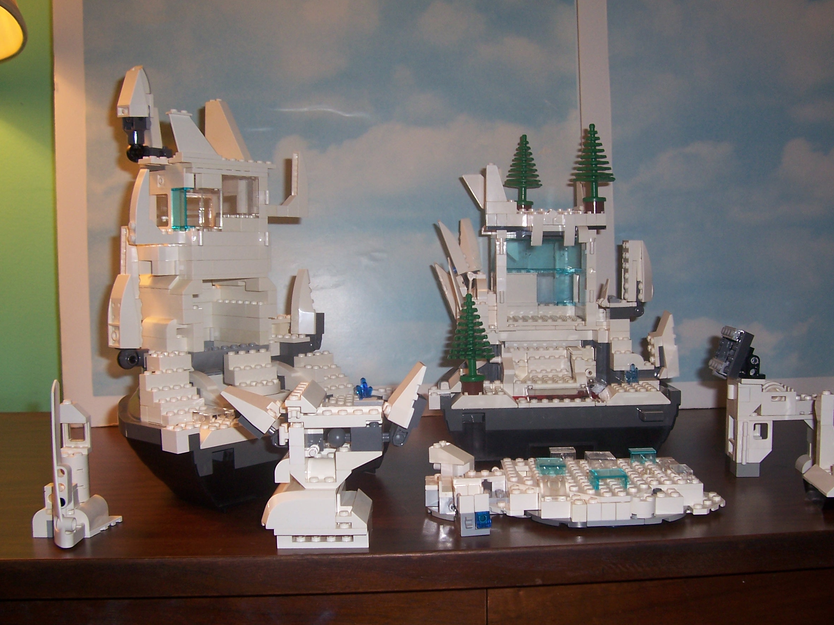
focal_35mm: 37
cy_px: 319
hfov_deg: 50.1
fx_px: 891
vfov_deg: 38.7
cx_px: 452
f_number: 2.7
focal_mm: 5.6
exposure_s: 1/60
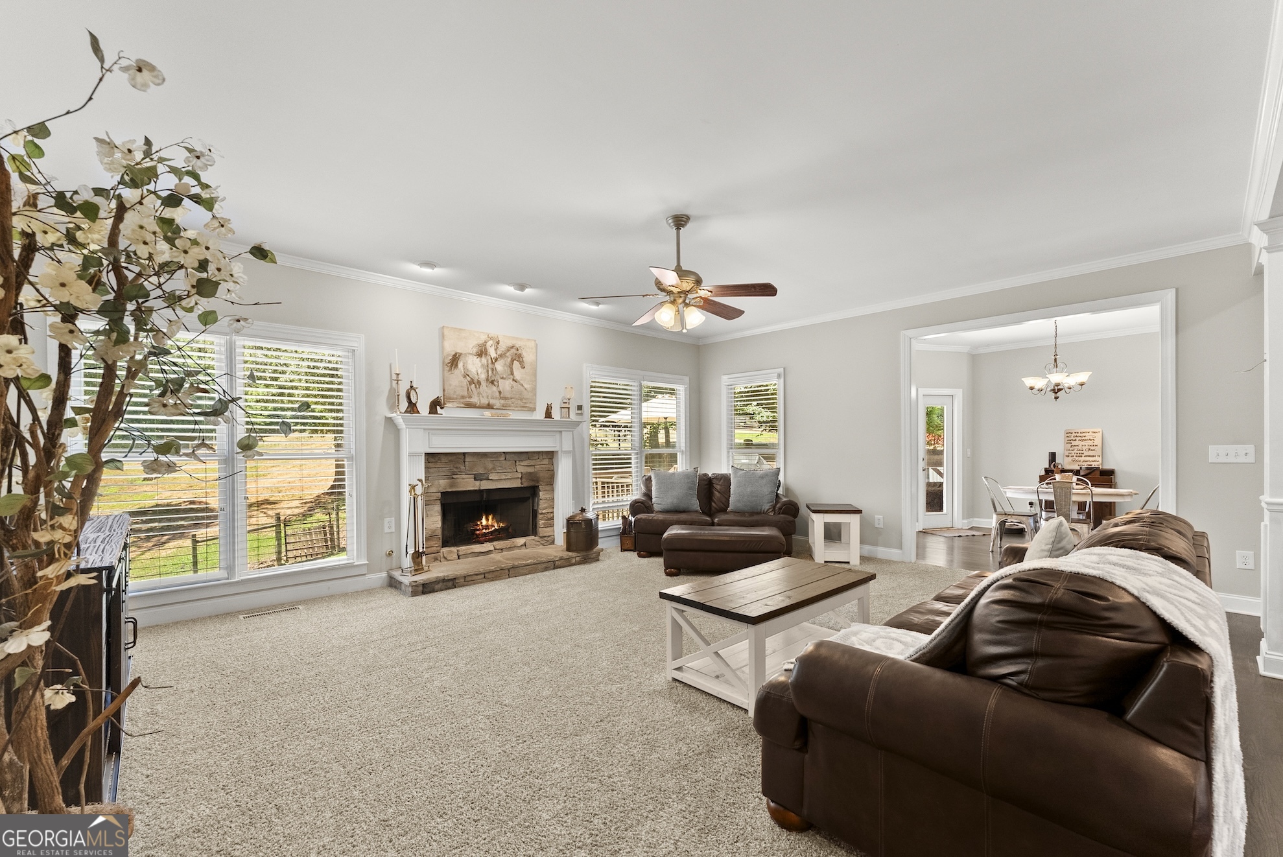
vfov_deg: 81.3
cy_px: 428
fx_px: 499
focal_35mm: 14
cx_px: 642
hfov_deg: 104.2
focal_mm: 14
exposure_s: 1/10
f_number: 7.1
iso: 800
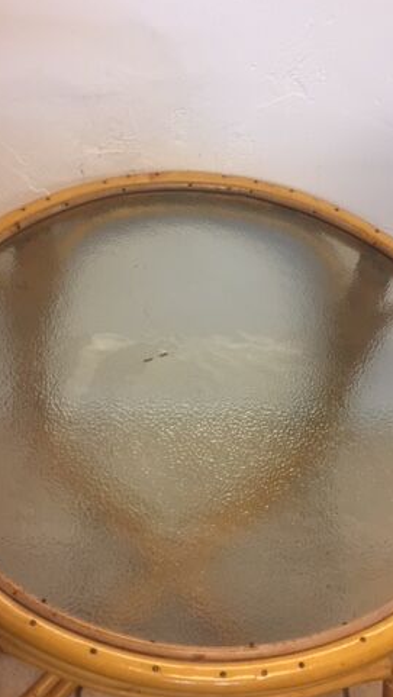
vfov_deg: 48.3
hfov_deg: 28.4
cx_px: 199
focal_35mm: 42
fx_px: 777
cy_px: 362
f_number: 2.2
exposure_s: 1/33
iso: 125
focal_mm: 4.15
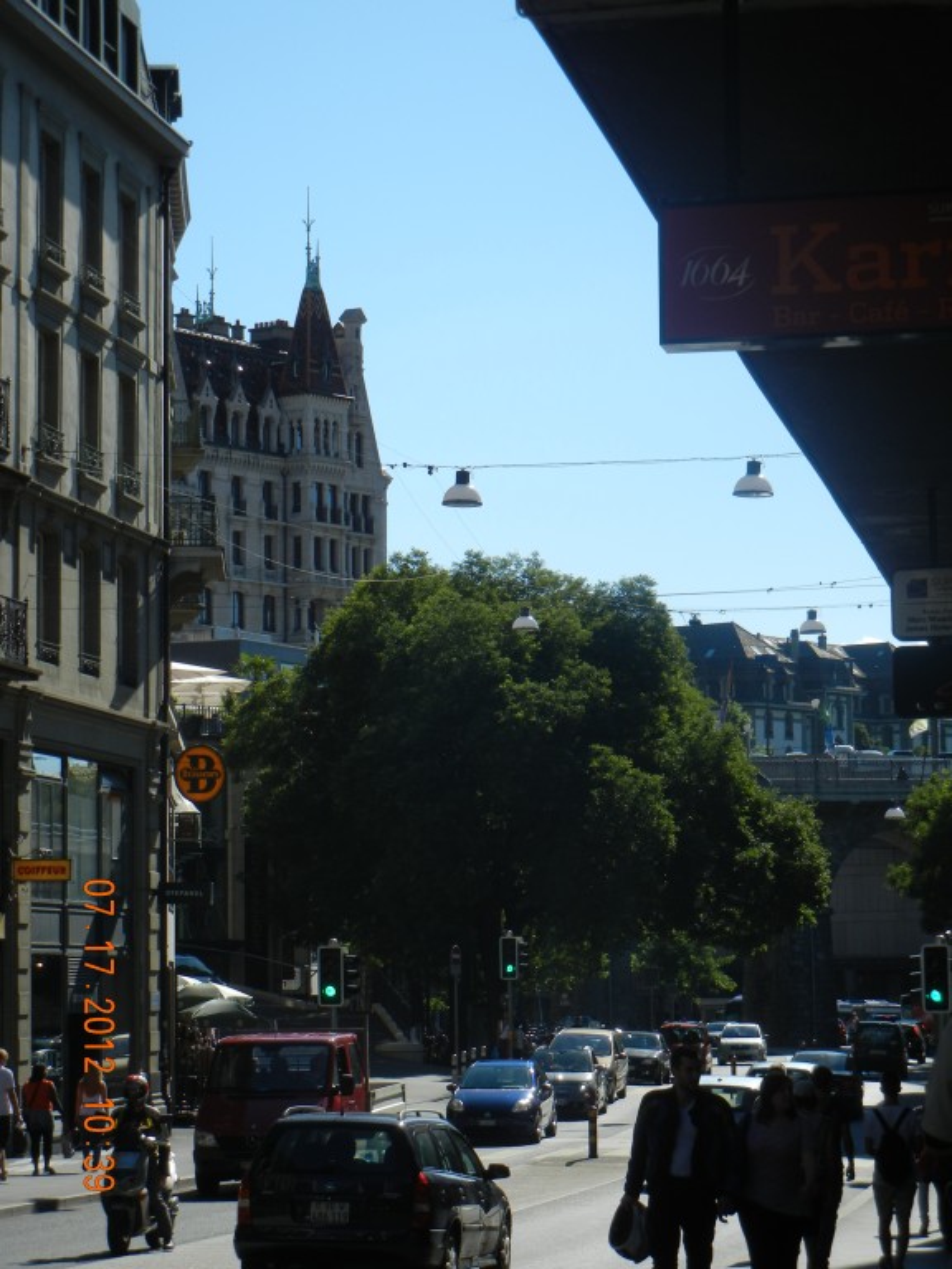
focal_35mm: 102
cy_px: 634
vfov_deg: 19.3
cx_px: 476
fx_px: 3740
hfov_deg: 14.5
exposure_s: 1/283
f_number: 9
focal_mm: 18.3
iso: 160
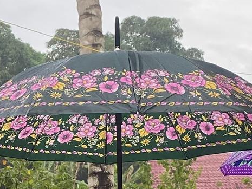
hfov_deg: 13.7
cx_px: 21
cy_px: 206
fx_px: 1041
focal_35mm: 143
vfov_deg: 10.3
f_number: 1.8
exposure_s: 1/266
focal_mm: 4.25
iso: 32
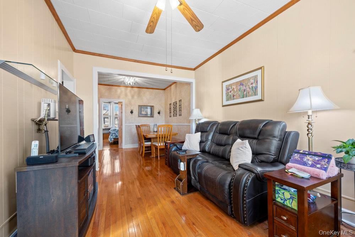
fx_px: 138
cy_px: 118
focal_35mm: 14
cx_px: 178
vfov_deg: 81.2
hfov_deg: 104.2
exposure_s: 1/8
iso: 800
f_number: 8
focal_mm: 14
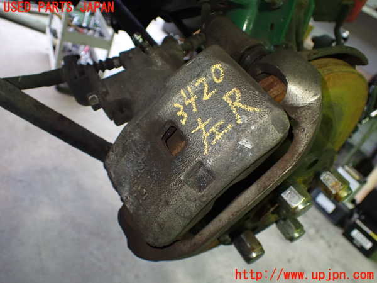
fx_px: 327
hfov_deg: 60.0
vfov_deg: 46.8
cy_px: 142
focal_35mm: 30
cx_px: 188
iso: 800
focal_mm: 5.4
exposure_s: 1/80
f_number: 2.3
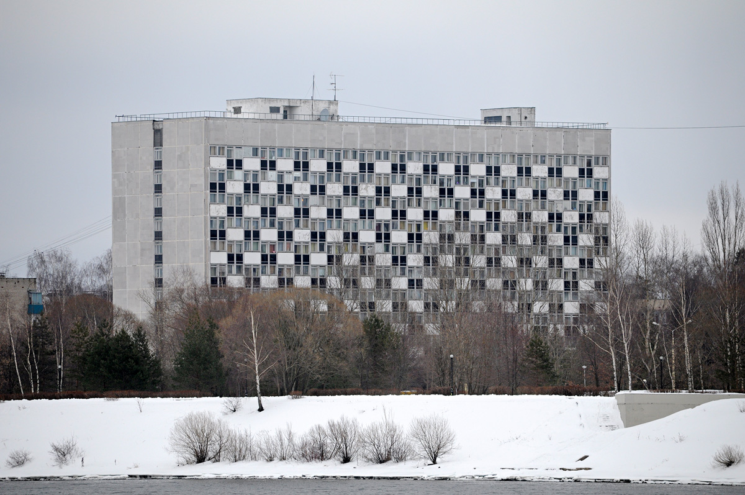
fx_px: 6046
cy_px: 248
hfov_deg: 7.1
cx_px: 372
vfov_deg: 4.7
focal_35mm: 292
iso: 320
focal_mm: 195
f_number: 5
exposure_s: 1/250
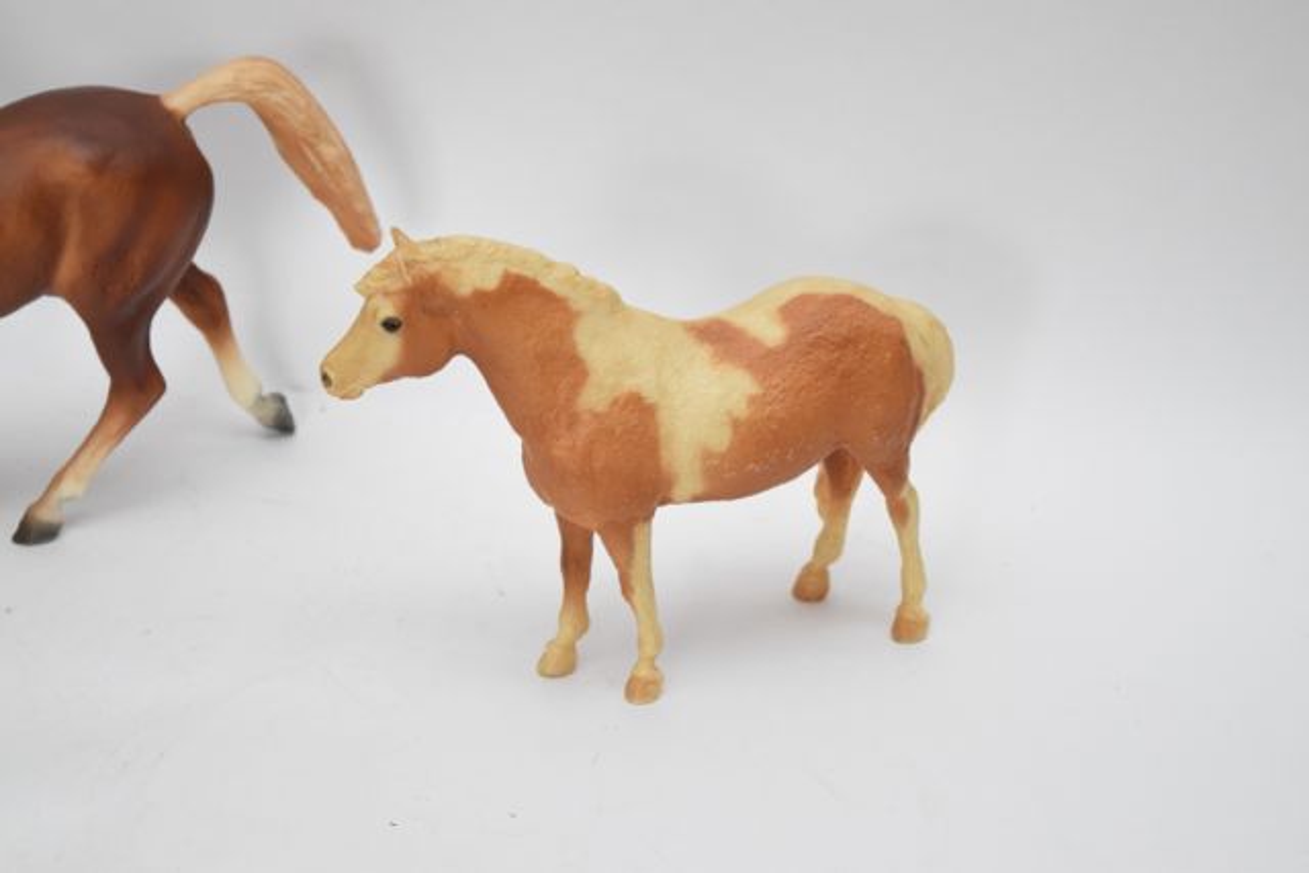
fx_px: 3000
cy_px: 436
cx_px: 654
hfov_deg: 24.6
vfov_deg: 16.6
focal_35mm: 82
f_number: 5.6
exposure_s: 1/125
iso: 3200
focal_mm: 55
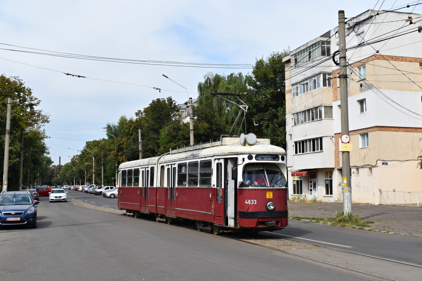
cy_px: 140
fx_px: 528
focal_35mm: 45
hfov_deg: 43.6
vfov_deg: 29.9
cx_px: 211
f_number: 10
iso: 200
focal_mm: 30
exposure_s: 1/400
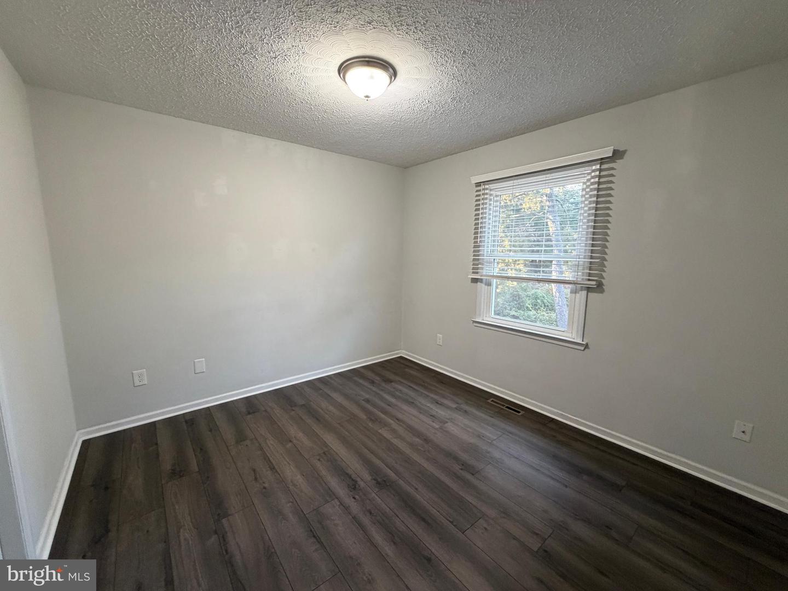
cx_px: 394
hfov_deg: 102.1
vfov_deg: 85.7
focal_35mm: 14
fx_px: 319
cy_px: 296
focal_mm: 2.22
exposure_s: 1/60
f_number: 2.2
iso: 320
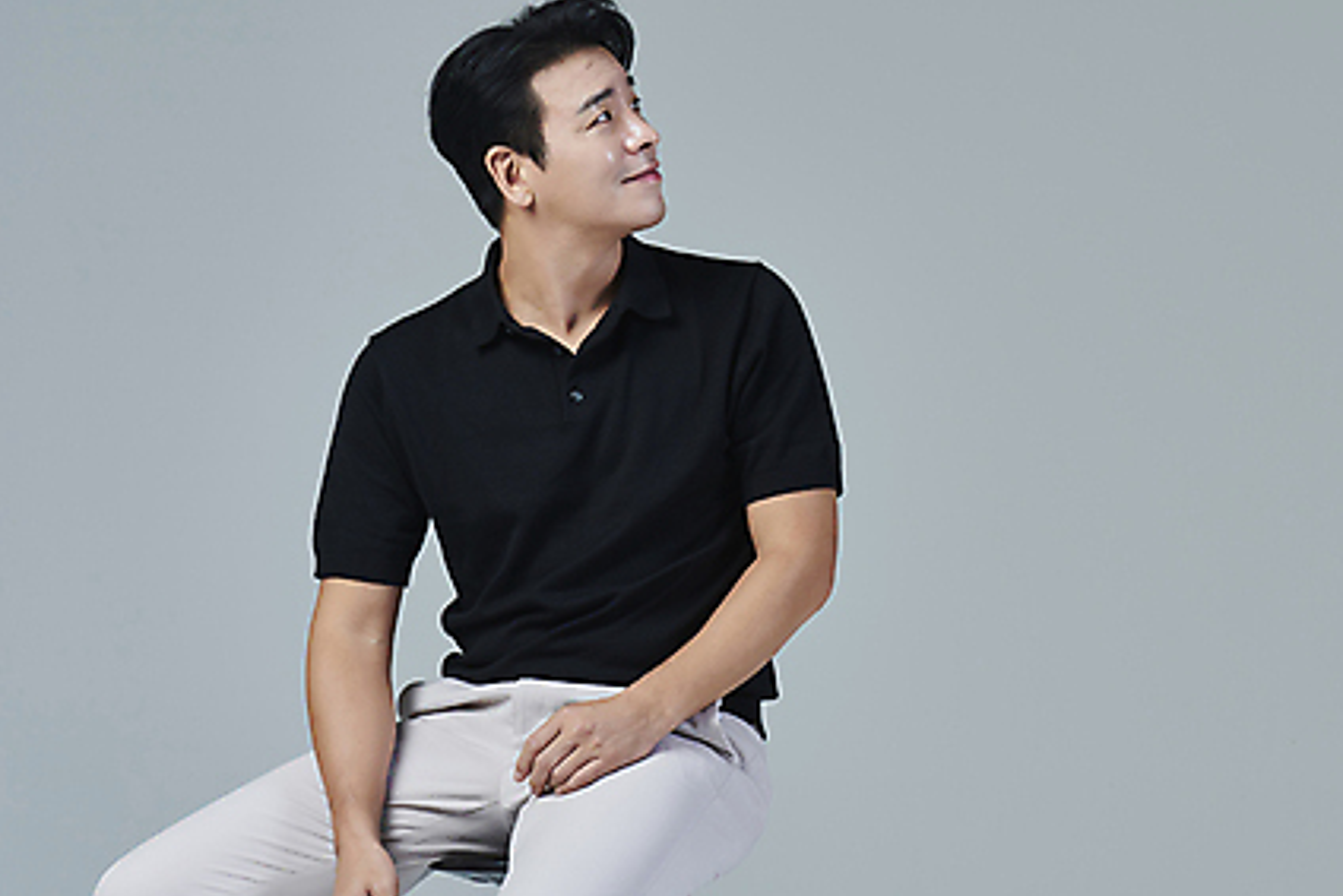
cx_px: 938
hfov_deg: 17.6
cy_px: 443
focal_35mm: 116
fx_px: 4329
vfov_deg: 11.8
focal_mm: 82
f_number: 14
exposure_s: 1/125
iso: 100
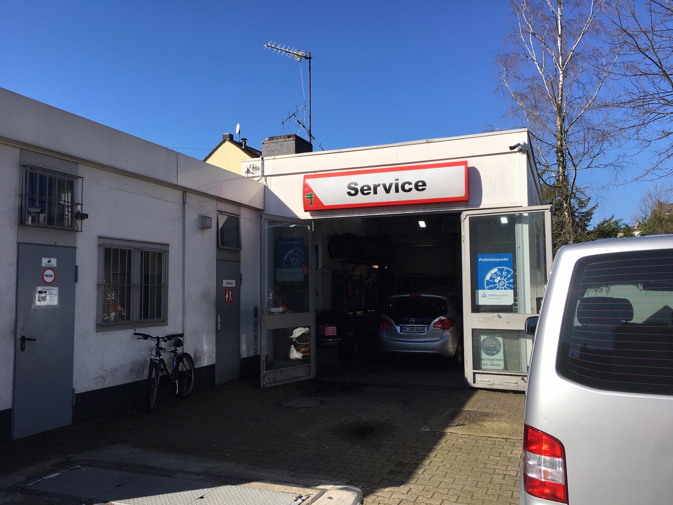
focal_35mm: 29
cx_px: 336
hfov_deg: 61.7
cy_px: 252
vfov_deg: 48.2
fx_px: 564
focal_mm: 4.15
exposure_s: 1/1876
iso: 25
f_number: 2.2
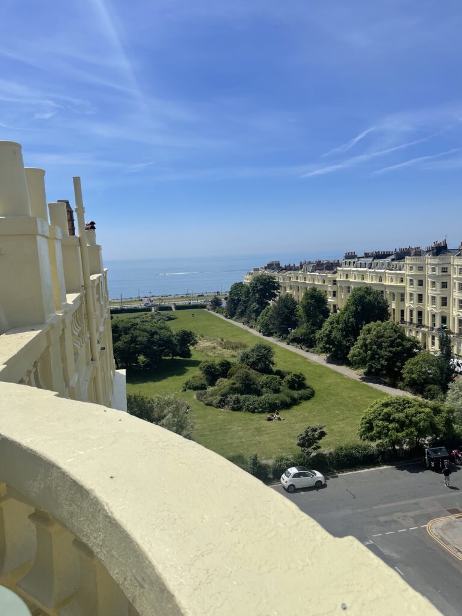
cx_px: 231
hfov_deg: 53.1
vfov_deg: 67.3
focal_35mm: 26
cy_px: 308
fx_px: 463
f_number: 1.6
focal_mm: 5.1
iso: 32
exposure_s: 1/7937
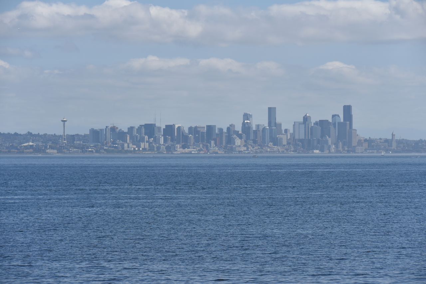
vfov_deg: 8.6
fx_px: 1894
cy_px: 142
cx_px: 213
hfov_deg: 12.8
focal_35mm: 160
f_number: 9
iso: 100
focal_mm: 160
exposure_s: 1/320
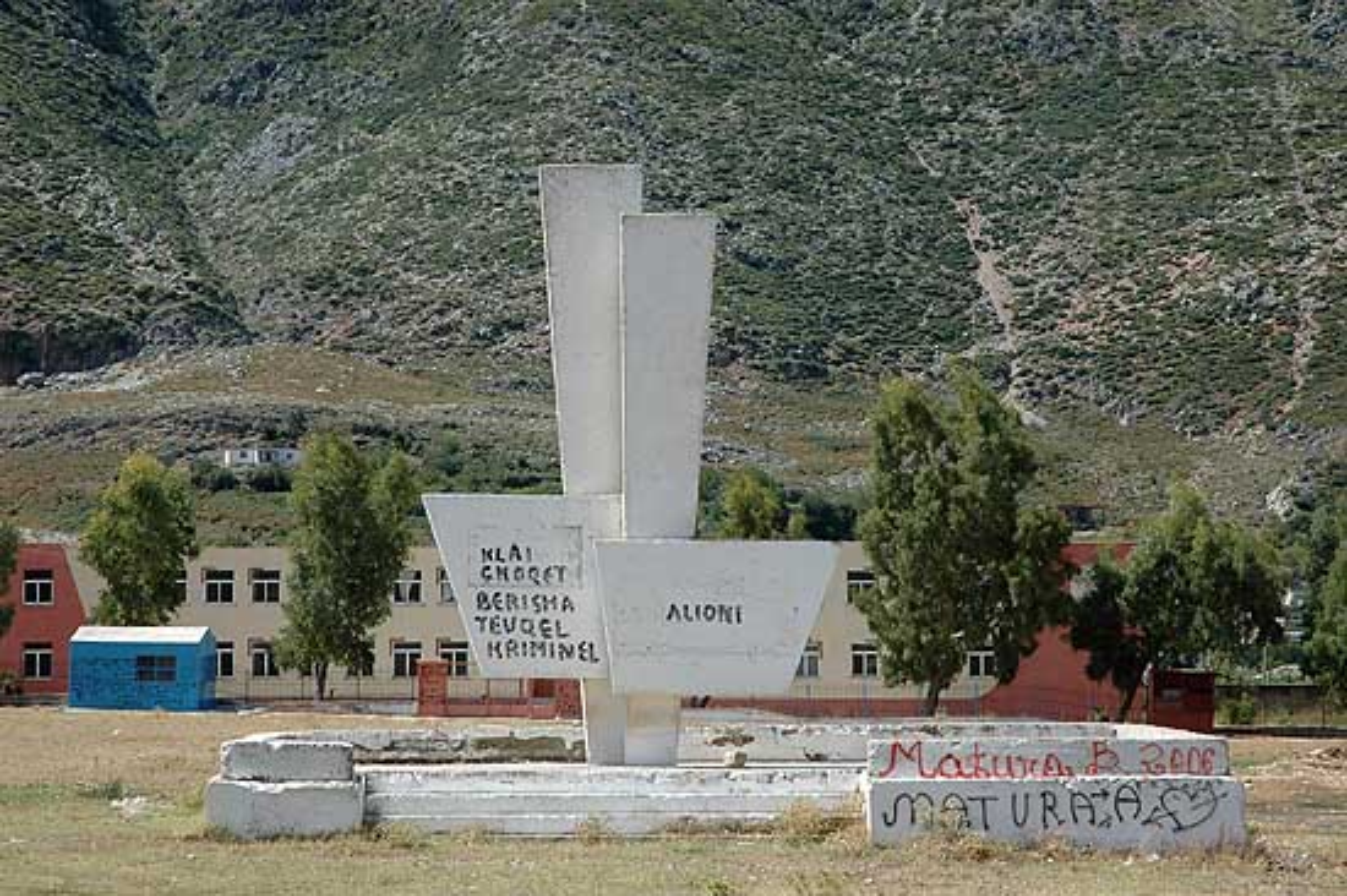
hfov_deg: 19.5
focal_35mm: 105
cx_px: 674
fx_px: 3926
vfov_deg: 13.0
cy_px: 448
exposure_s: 1/125
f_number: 14
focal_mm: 70
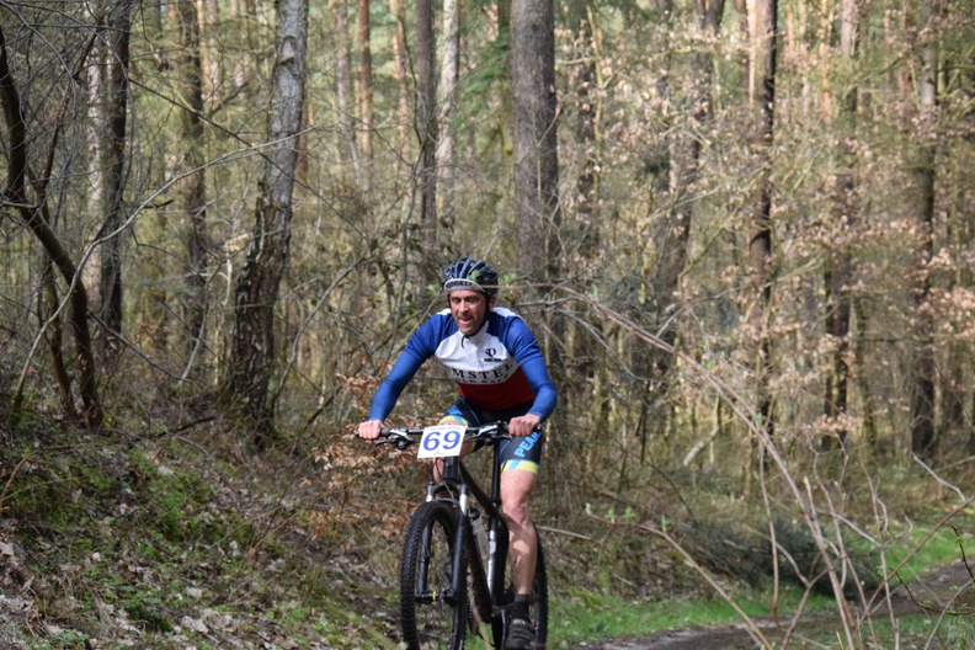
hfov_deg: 19.5
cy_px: 325
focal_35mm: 105
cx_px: 488
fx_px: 2844
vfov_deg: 13.0
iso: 4000
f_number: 8
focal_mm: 70
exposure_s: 1/2000
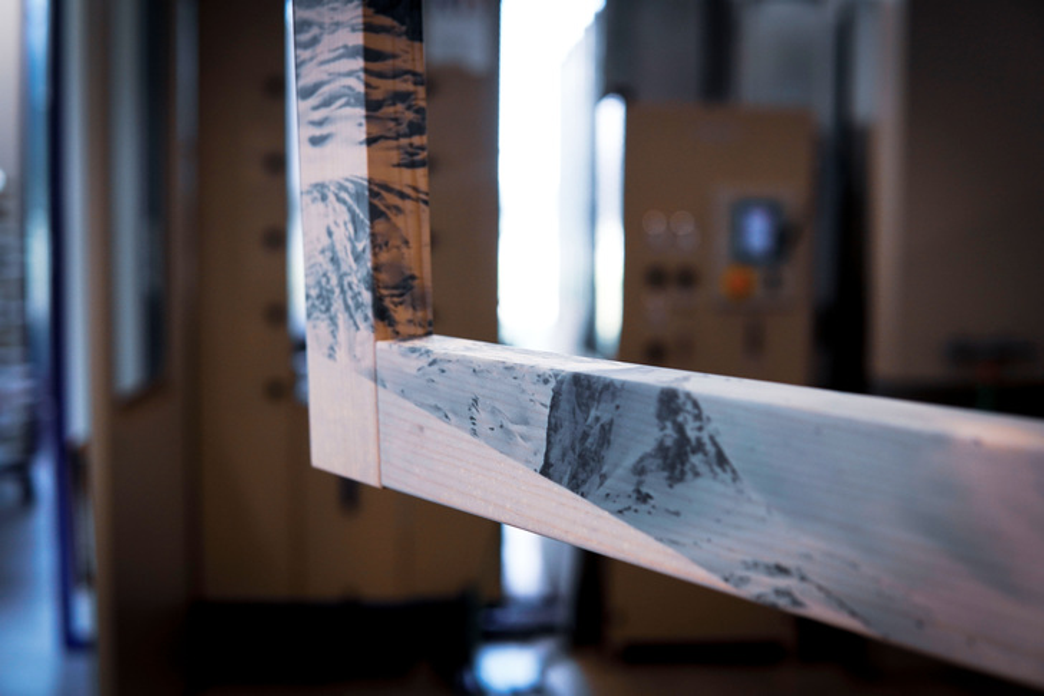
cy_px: 348
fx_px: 1305
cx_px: 522
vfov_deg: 29.9
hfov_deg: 43.6
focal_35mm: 45
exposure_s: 1/250
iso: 500
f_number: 2.8
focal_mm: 30
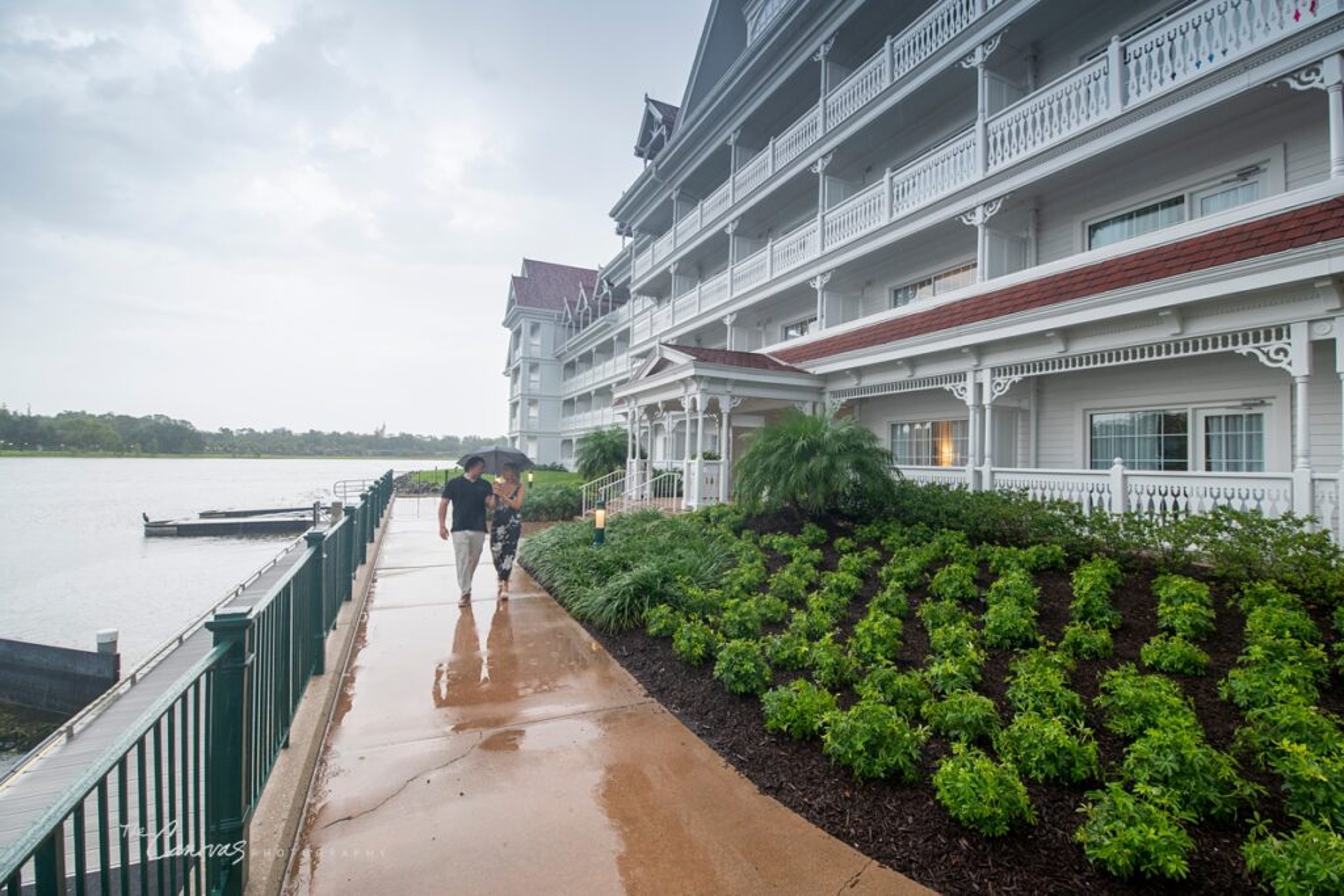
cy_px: 448
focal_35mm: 15
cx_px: 672
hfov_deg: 100.4
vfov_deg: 77.3
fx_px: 560
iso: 110
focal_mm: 15
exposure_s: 1/125
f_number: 3.5
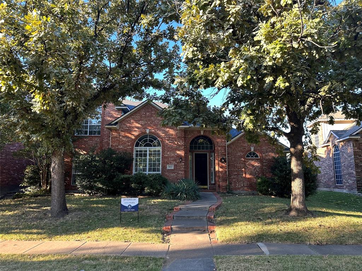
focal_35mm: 24
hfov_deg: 71.6
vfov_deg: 56.8
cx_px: 181
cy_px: 136
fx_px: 251
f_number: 1.78
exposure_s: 1/200
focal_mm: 6.86
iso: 64
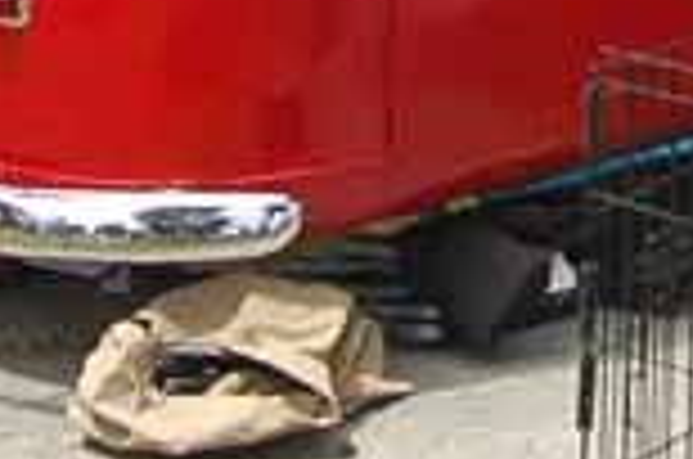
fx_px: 2901
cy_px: -457
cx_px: 997
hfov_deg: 13.0
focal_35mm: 151
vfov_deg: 8.6
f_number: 8
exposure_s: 1/250
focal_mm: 22
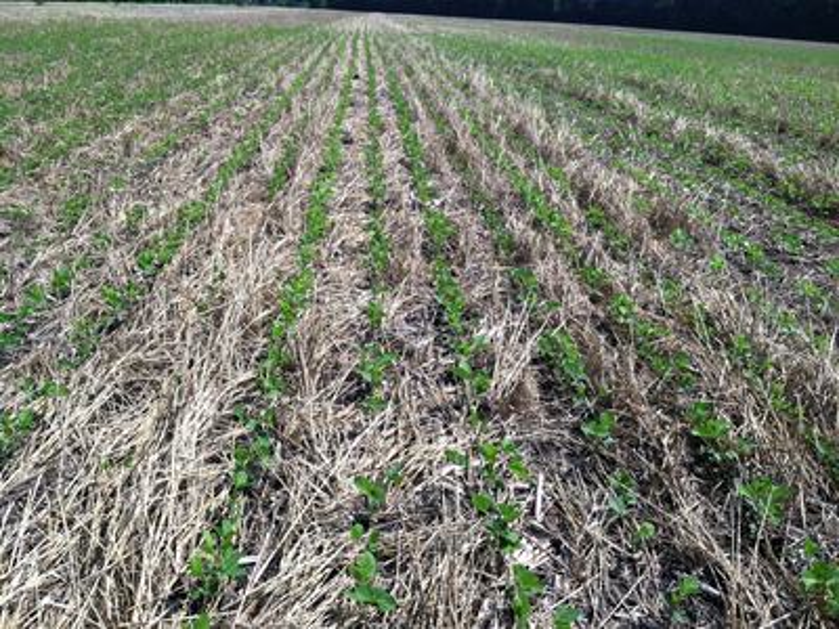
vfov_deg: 40.7
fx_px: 848
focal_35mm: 35
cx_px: 420
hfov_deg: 52.6
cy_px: 314
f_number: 2.8
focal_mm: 3.85
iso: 80
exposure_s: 1/1154
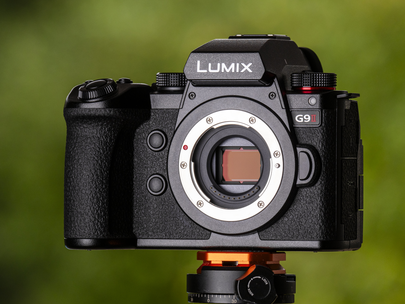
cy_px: 152
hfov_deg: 5.0
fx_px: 4680
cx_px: 202
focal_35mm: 400
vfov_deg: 3.7
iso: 400
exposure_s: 1/250
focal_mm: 200
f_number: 8
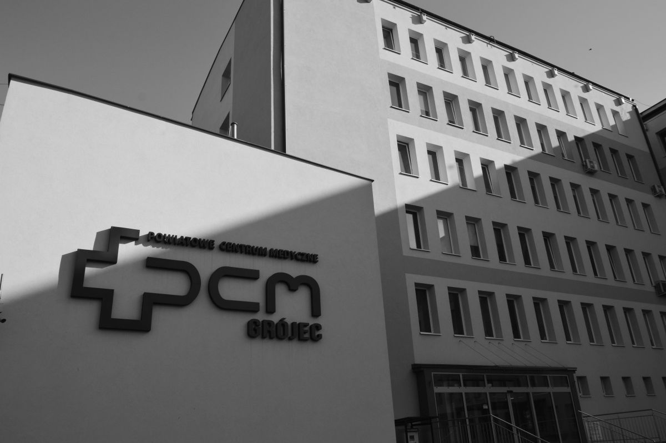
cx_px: 333
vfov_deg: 47.9
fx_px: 499
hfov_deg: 67.4
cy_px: 222
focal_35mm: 27
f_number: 11
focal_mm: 18
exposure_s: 1/500
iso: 400
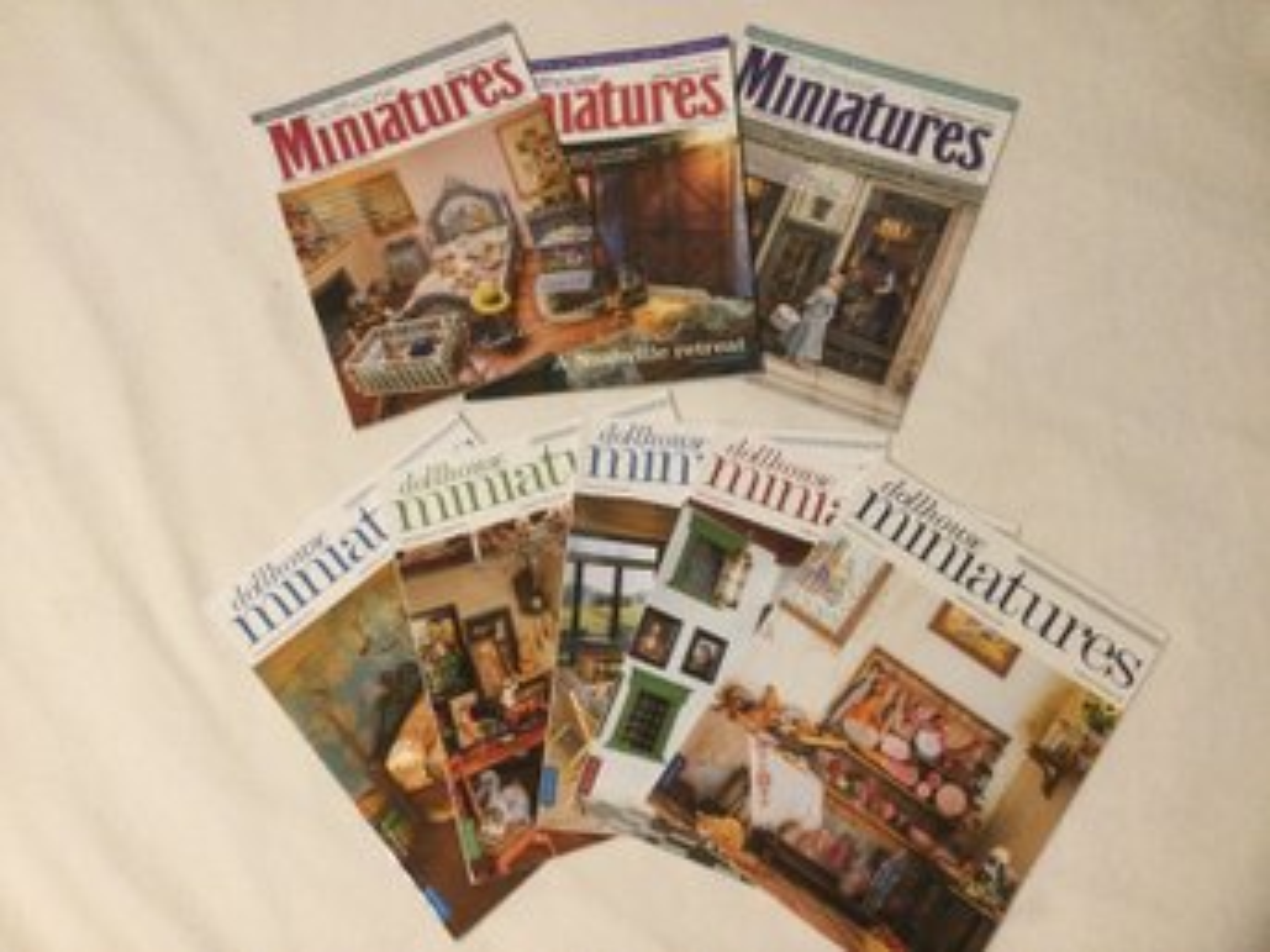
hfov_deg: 58.4
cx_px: 635
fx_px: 1137
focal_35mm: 31
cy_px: 476
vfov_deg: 45.4
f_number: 2.4
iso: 200
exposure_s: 1/20
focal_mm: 3.3
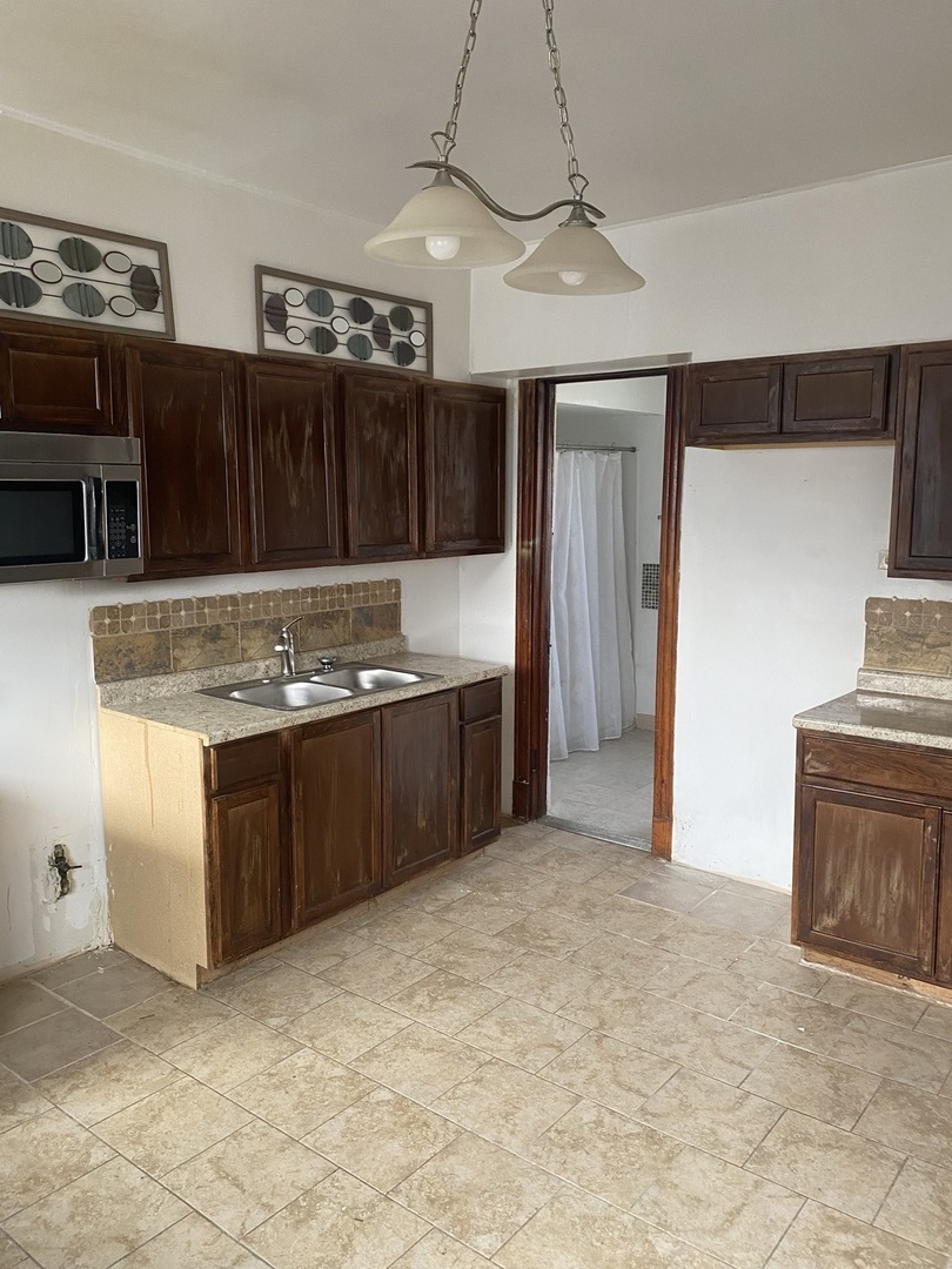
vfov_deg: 67.3
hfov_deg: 53.1
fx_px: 953
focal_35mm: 26
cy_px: 634
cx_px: 476
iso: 160
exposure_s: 1/60
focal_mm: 4.25
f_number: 1.8
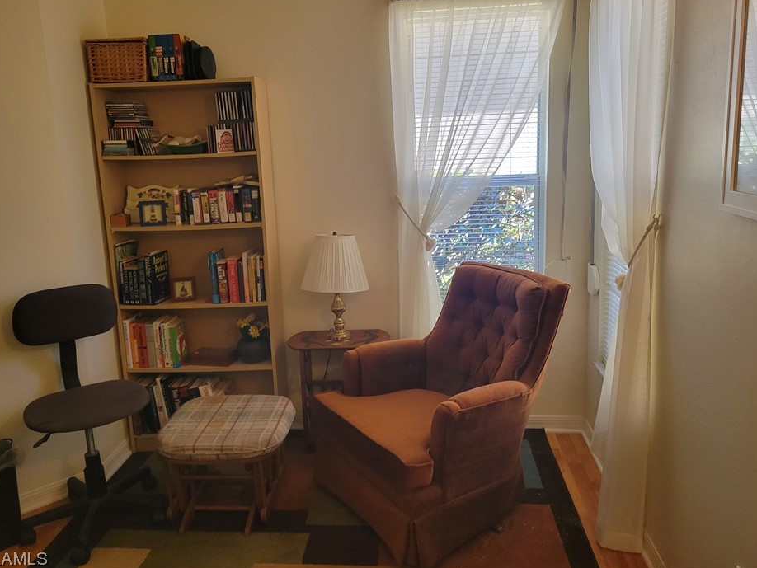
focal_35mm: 29
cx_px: 370
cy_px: 256
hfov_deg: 61.6
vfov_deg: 48.2
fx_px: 634
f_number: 1.8
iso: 320
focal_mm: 5.4
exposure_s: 1/120
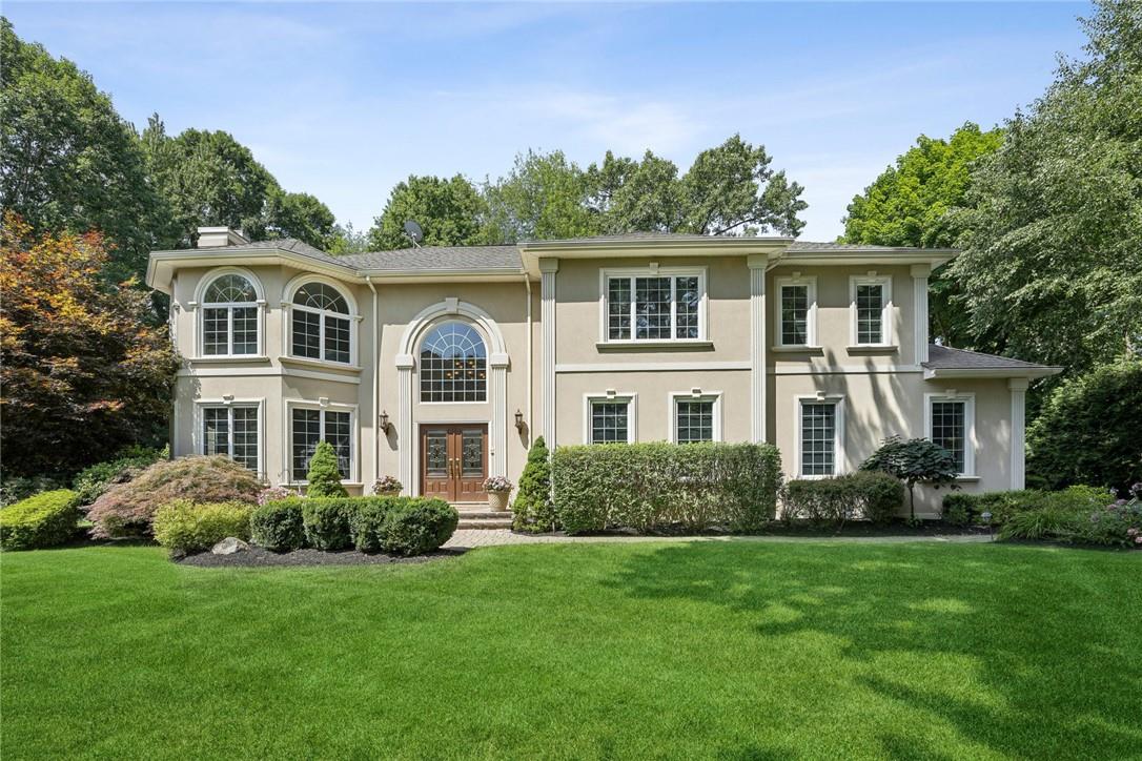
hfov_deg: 104.3
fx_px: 444
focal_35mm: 14
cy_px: 380
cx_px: 571
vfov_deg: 81.2
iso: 100
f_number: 8
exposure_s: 1/200
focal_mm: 14
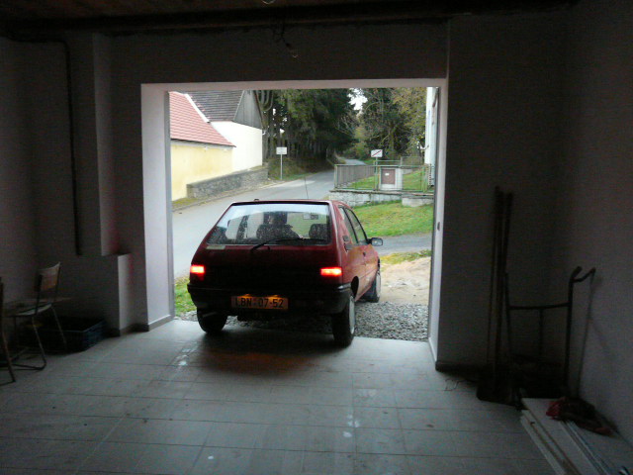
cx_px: 316
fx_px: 512
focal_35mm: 28
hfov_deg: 63.4
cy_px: 238
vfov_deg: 49.7
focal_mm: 4.6
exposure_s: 1/50
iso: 800
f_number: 2.8
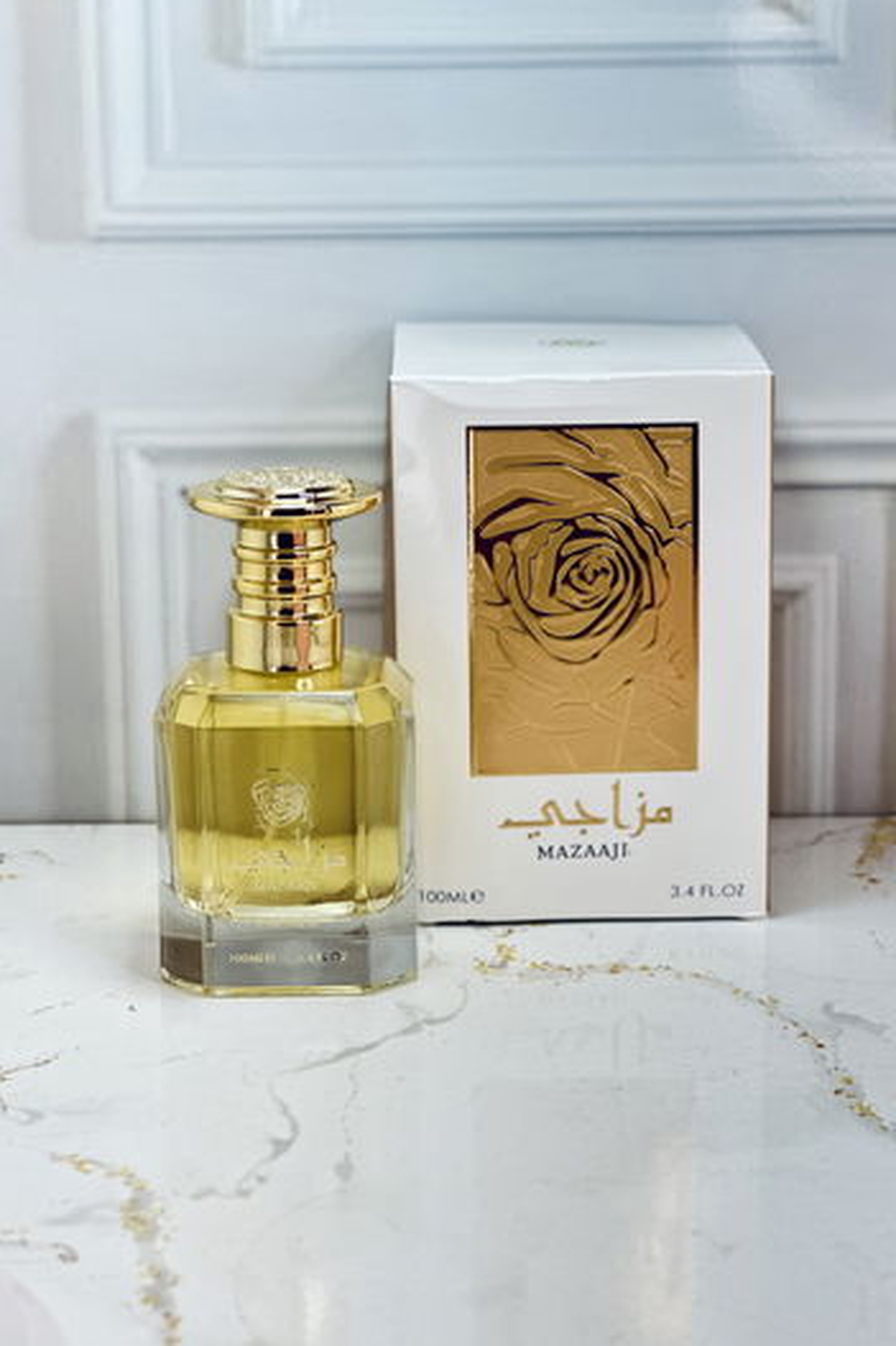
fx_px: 3026
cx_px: 467
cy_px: 668
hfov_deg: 16.8
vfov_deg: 25.1
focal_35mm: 81
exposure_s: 1/100
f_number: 2.8
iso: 80
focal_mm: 9
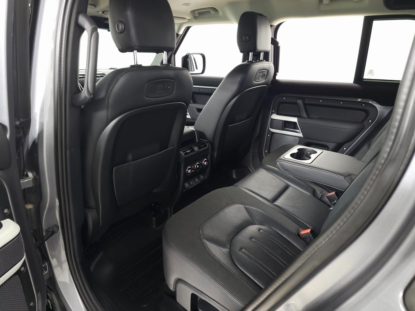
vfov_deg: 58.9
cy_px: 156
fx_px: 276
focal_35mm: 23
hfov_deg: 73.9
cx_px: 208
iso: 250
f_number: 1.7
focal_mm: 6.3
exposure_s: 1/40
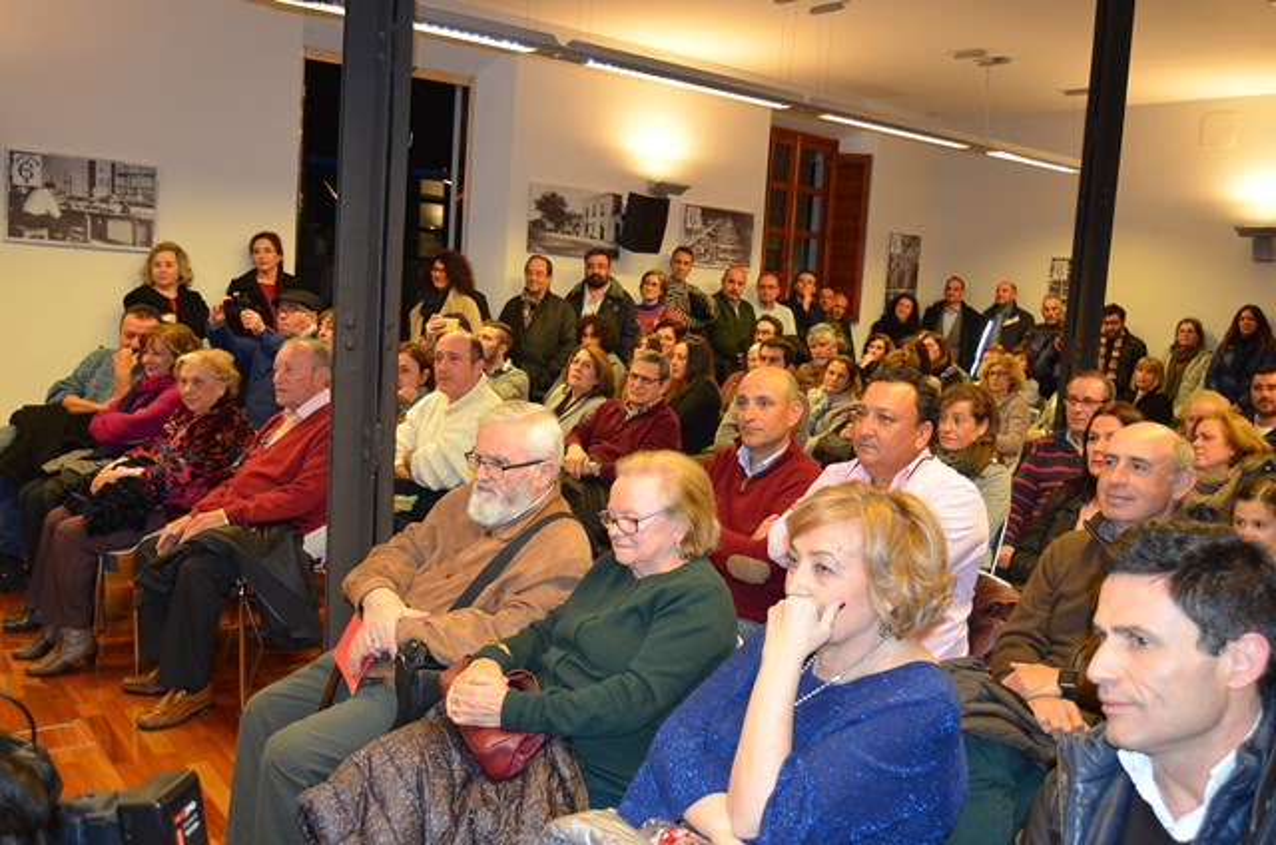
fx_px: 1061
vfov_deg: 43.4
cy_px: 422
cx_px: 638
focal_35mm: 30
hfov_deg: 62.0
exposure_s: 1/60
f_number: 3.5
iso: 560
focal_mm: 20
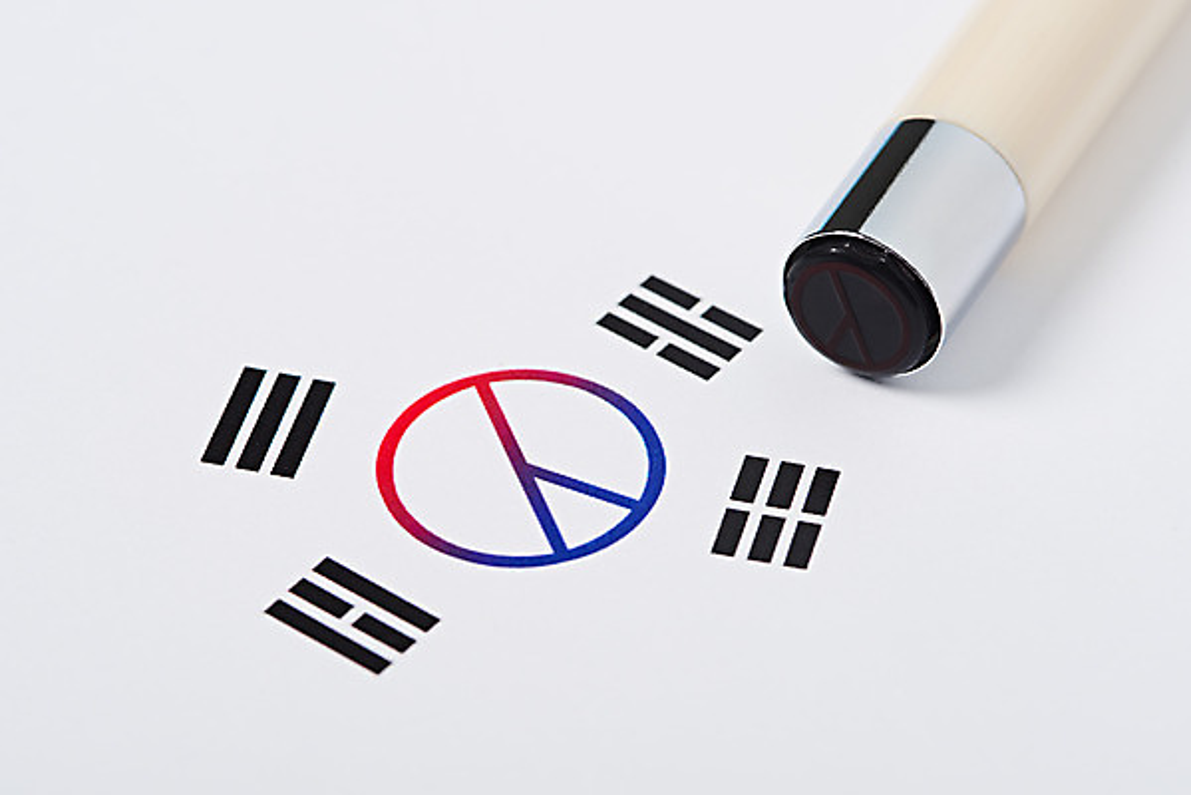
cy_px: 398
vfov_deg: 13.1
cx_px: 596
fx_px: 3475
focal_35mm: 105
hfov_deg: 19.4
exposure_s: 1/125
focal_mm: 105
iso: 100
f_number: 16
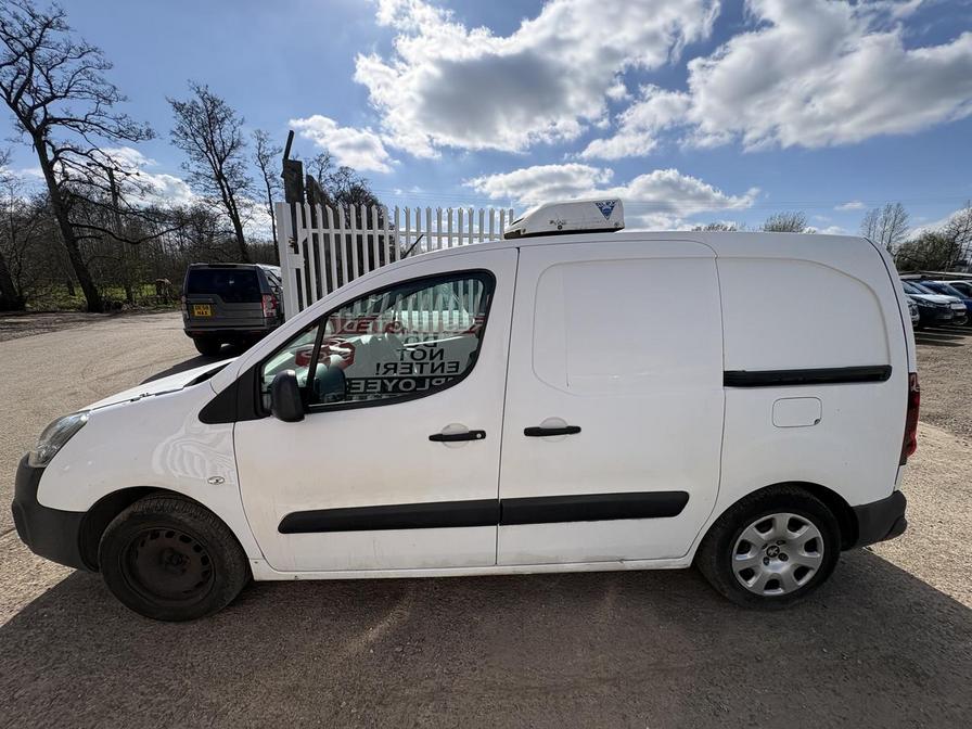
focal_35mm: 14
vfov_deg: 85.7
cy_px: 364
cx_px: 486
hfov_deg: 102.1
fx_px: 393
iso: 50
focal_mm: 2.22
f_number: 2.2
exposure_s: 1/3106
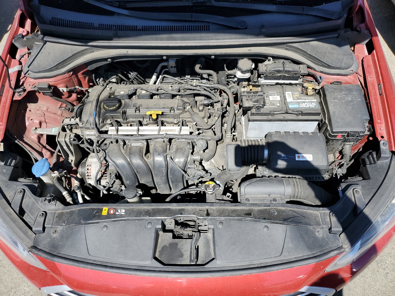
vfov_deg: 53.1
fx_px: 297
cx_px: 198
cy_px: 148
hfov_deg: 67.3
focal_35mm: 26
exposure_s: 1/2000
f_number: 1.5
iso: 50
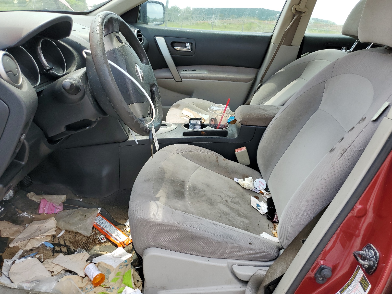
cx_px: 196
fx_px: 294
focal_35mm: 26
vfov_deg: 53.1
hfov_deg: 67.3
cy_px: 147
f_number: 1.5
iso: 50
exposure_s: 1/435
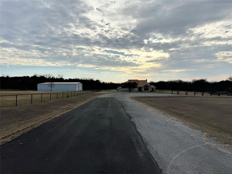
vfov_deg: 56.8
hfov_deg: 71.6
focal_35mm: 24
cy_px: 87
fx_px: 161
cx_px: 116
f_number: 1.78
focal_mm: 6.76
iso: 80
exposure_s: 1/6410
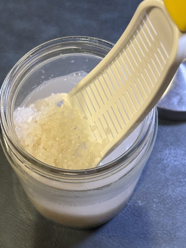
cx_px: 85
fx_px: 423
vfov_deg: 32.7
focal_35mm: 59
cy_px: 132
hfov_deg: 24.8
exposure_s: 1/60
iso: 64
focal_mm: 5.96
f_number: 1.6
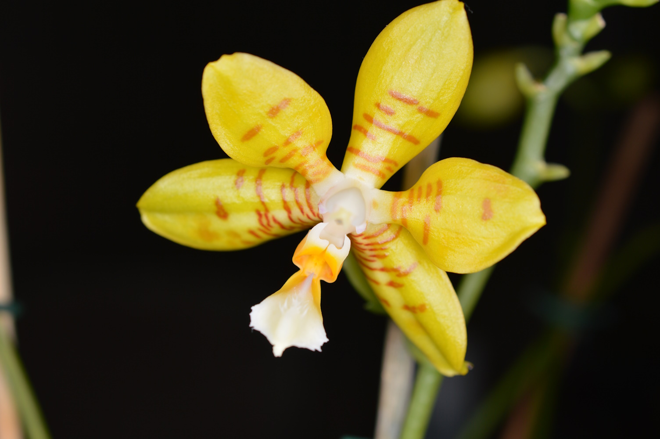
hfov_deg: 33.4
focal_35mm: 60
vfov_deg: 22.6
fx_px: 1099
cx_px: 330
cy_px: 220
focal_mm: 40
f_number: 8
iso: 100
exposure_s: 1/60
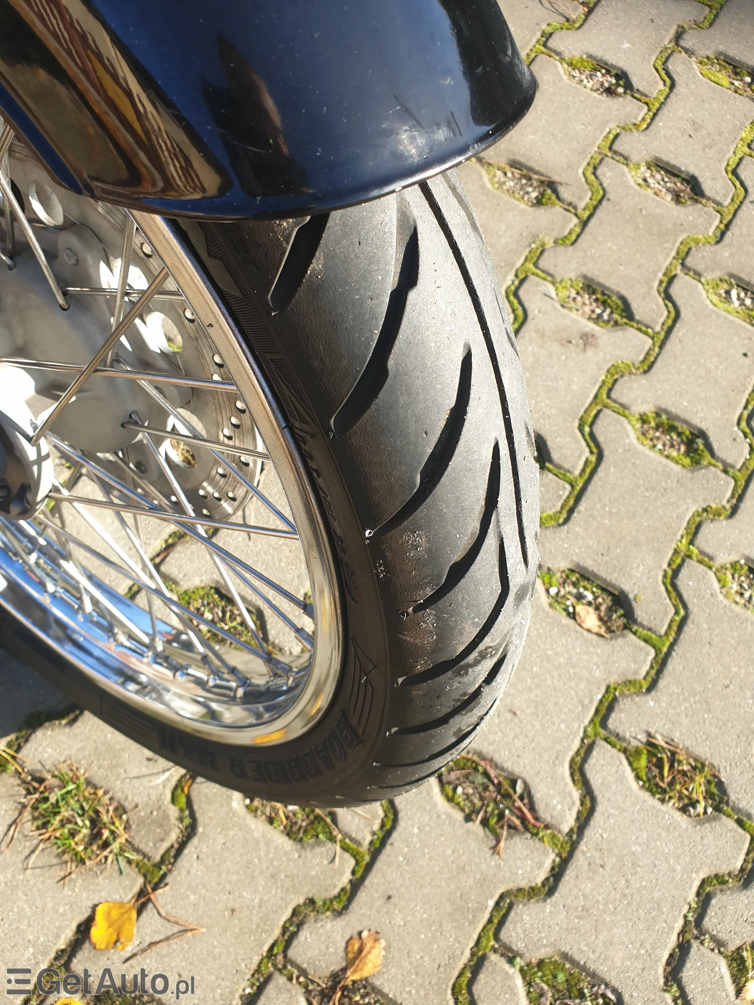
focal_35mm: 26
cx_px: 377
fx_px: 755
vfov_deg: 67.3
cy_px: 502
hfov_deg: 53.1
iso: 50
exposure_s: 1/300
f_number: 2.4
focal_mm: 4.3
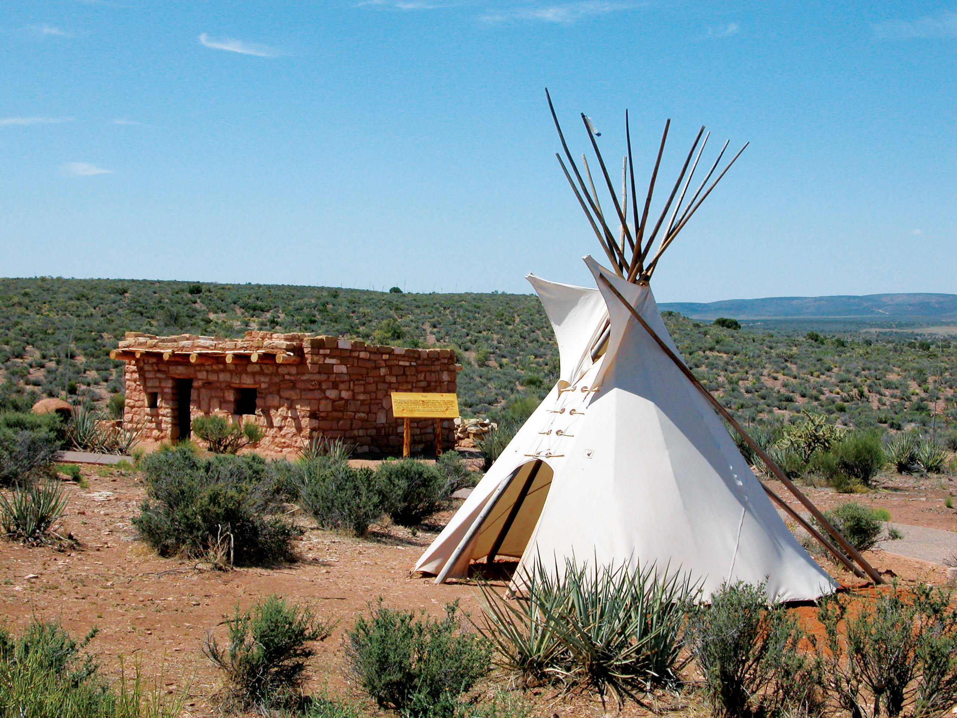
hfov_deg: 29.4
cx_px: 478
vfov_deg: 22.3
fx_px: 1825
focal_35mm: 66
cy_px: 359
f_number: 7.3
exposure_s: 1/432
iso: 100
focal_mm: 16.8
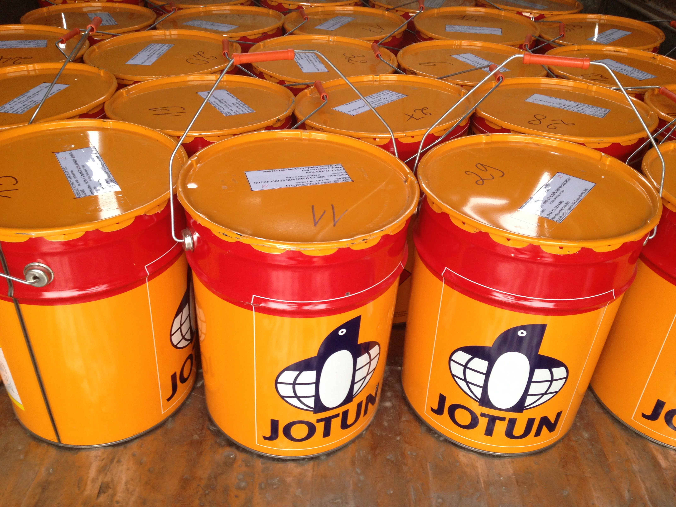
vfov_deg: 40.7
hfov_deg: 52.6
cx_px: 338
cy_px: 254
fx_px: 683
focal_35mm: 35
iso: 80
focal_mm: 4.28
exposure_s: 1/20
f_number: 2.4
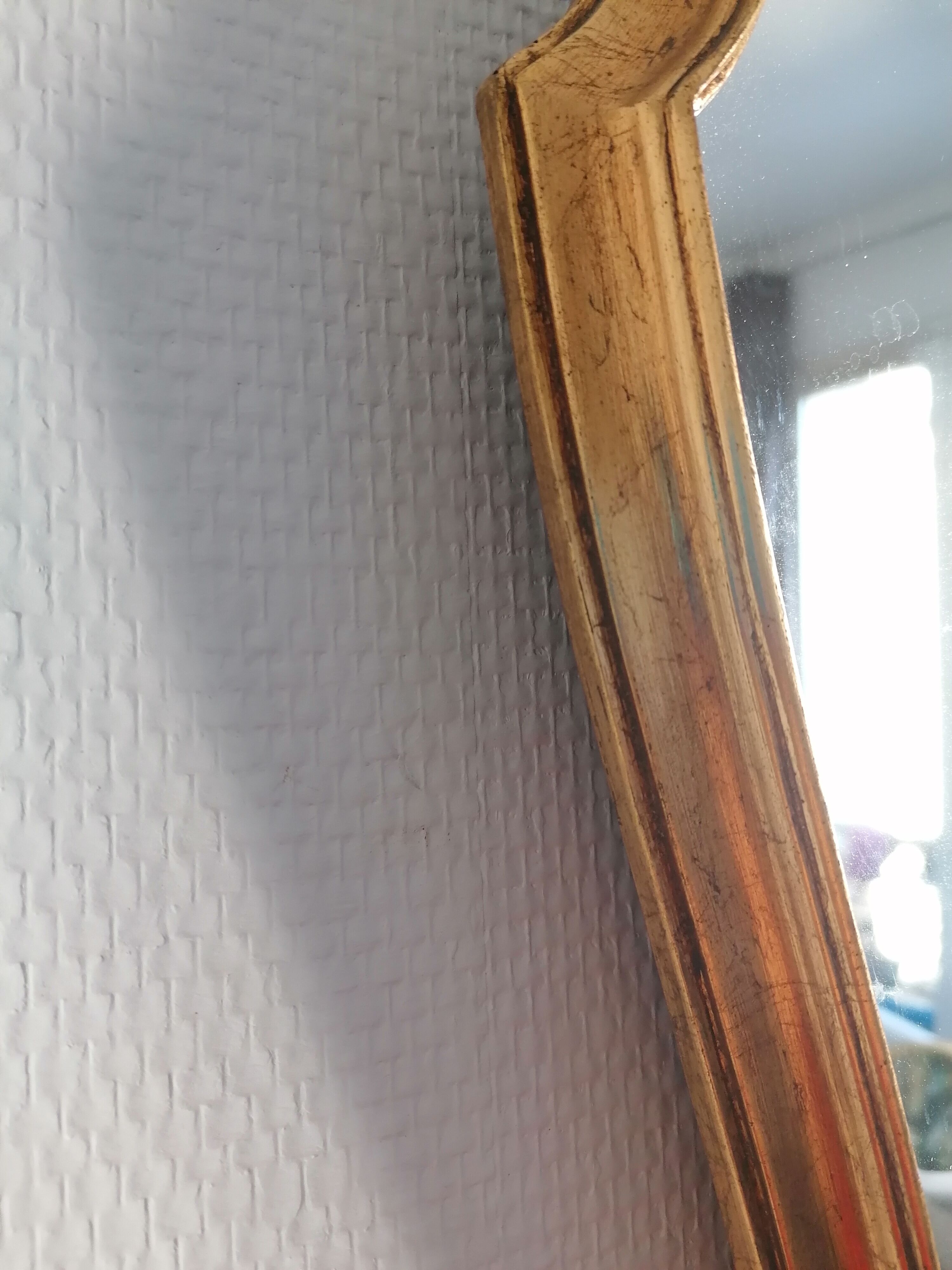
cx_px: 476
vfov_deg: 65.3
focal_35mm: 27
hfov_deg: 51.4
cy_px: 635
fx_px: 990
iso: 125
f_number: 1.8
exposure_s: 1/33.3
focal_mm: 4.75
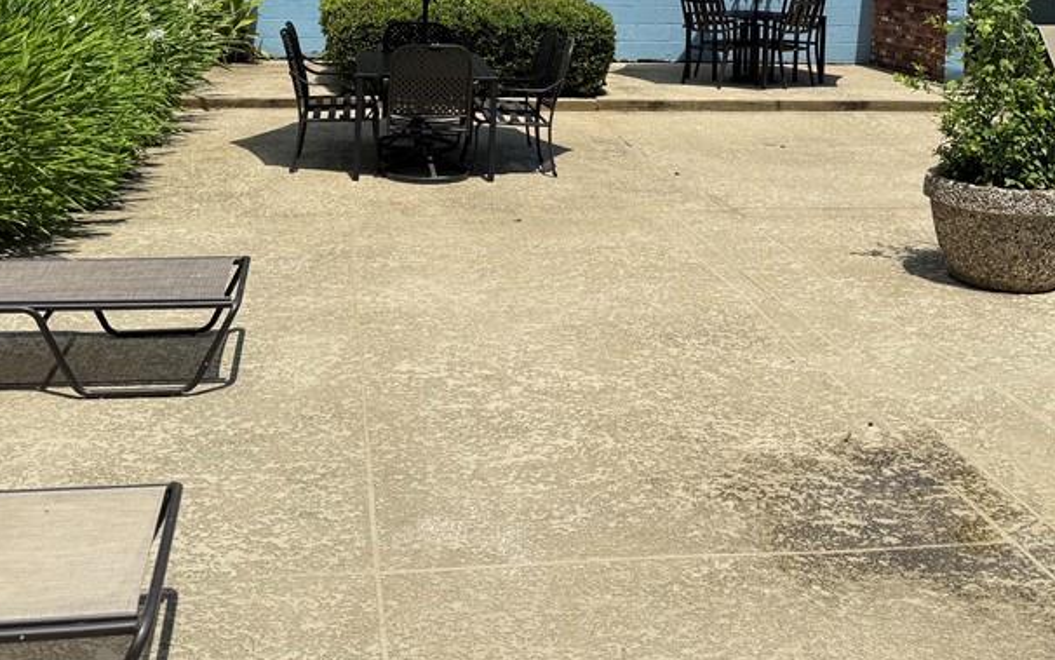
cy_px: -3
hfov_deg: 46.2
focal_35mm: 43
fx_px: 1237
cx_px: 529
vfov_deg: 28.0
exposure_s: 1/6711
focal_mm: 6.76
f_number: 1.78
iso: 80
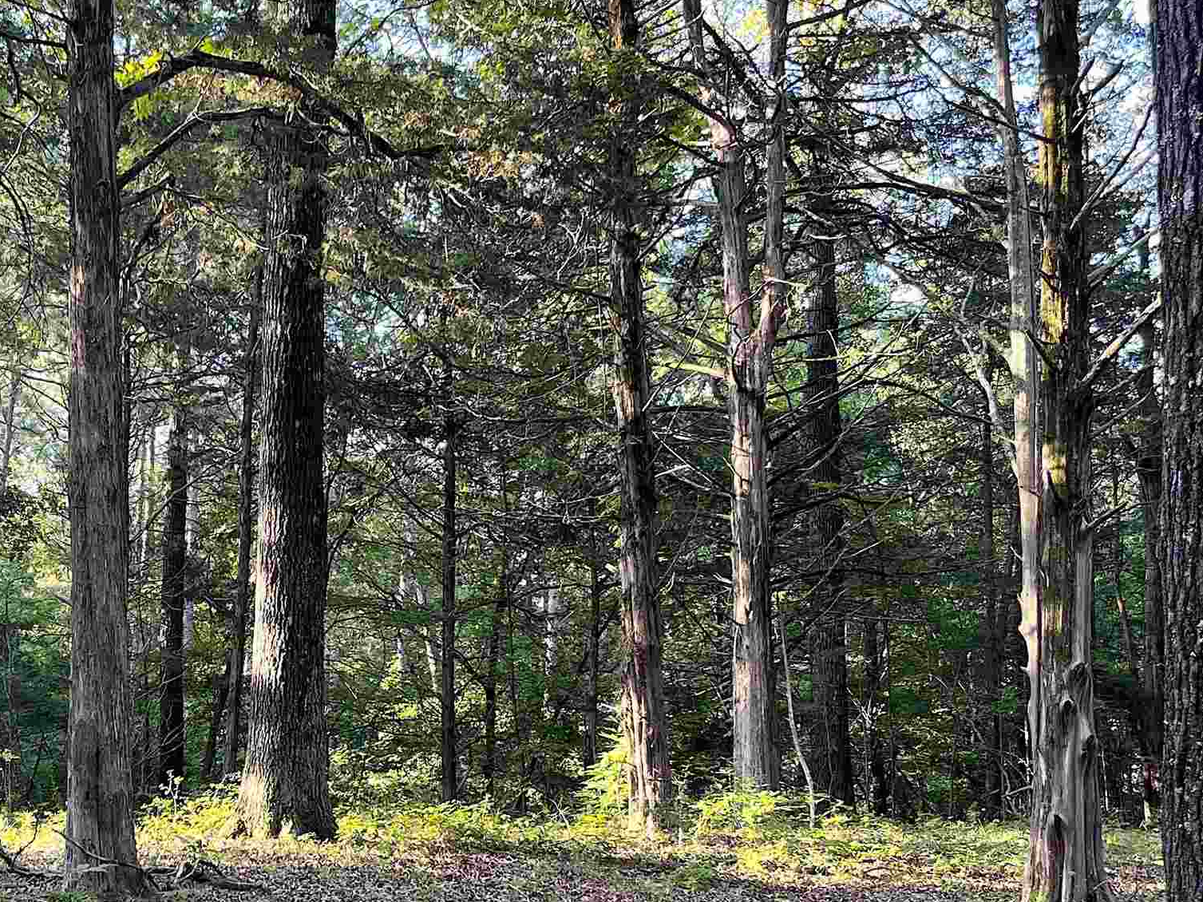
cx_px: 251
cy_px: 547
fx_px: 1842
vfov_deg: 27.5
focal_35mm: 53
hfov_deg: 35.1
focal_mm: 5.1
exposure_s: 1/121
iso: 64
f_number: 1.6
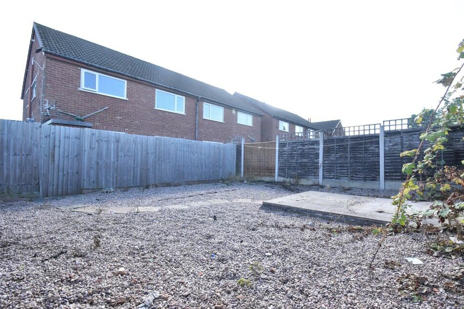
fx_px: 206
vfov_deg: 73.7
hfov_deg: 96.7
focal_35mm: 16
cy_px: 157
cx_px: 235
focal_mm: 10
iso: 640
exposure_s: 1/250
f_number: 8
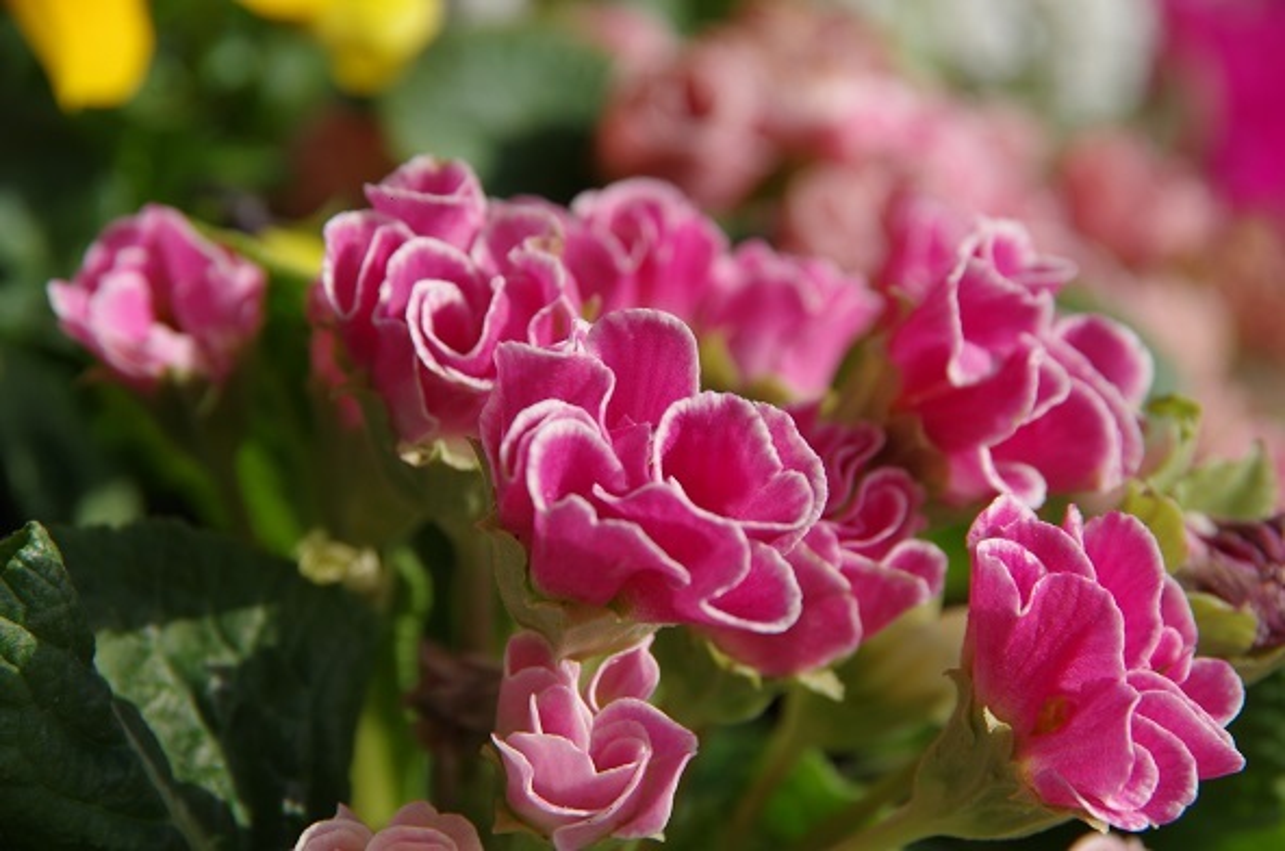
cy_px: 426
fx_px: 7195
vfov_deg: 6.8
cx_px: 642
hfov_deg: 10.2
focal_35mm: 202
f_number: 8
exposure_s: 1/200
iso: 200
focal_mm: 135
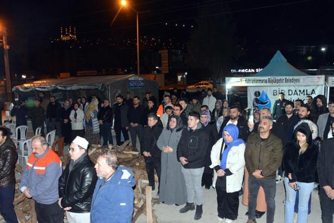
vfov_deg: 46.4
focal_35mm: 28
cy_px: 112
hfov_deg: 65.4
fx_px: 260
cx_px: 167
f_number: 8
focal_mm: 28
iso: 5000
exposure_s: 1/60
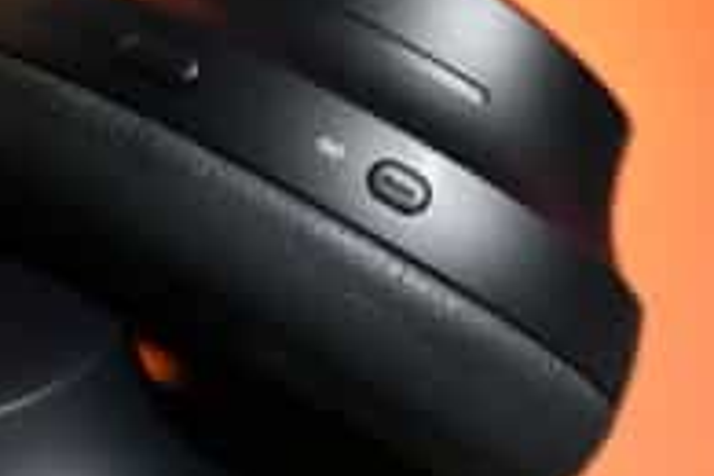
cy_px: 330
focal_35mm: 240
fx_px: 4760
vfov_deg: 5.7
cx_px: 414
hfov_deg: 8.6
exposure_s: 1/125
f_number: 5
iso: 1600
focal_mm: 120
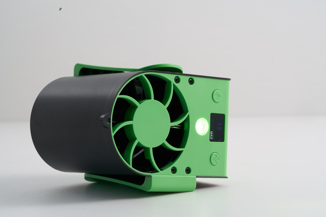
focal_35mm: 90
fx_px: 815
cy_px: 108
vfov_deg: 15.2
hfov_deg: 22.6
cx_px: 163
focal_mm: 90
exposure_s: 1/4
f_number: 16
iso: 125
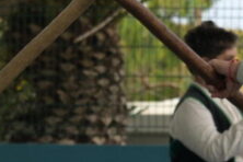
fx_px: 2862
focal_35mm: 424
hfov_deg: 4.9
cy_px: 161
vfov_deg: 3.2
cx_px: 96
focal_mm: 92
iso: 220
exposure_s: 1/250
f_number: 8
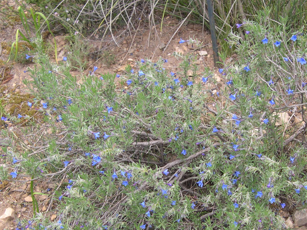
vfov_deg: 24.7
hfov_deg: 32.7
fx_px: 523
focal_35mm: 59
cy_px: 156
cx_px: 175
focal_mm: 8
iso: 100
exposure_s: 1/124
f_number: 2.8
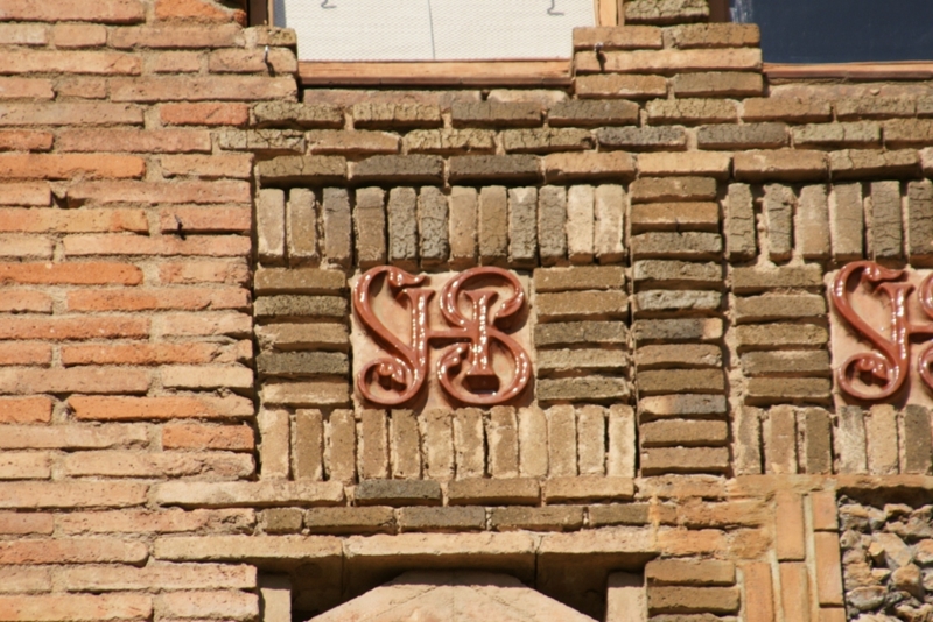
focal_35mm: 450
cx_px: 466
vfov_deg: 3.1
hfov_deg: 4.6
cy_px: 311
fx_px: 11666
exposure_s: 1/640
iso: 200
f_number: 8
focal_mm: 300
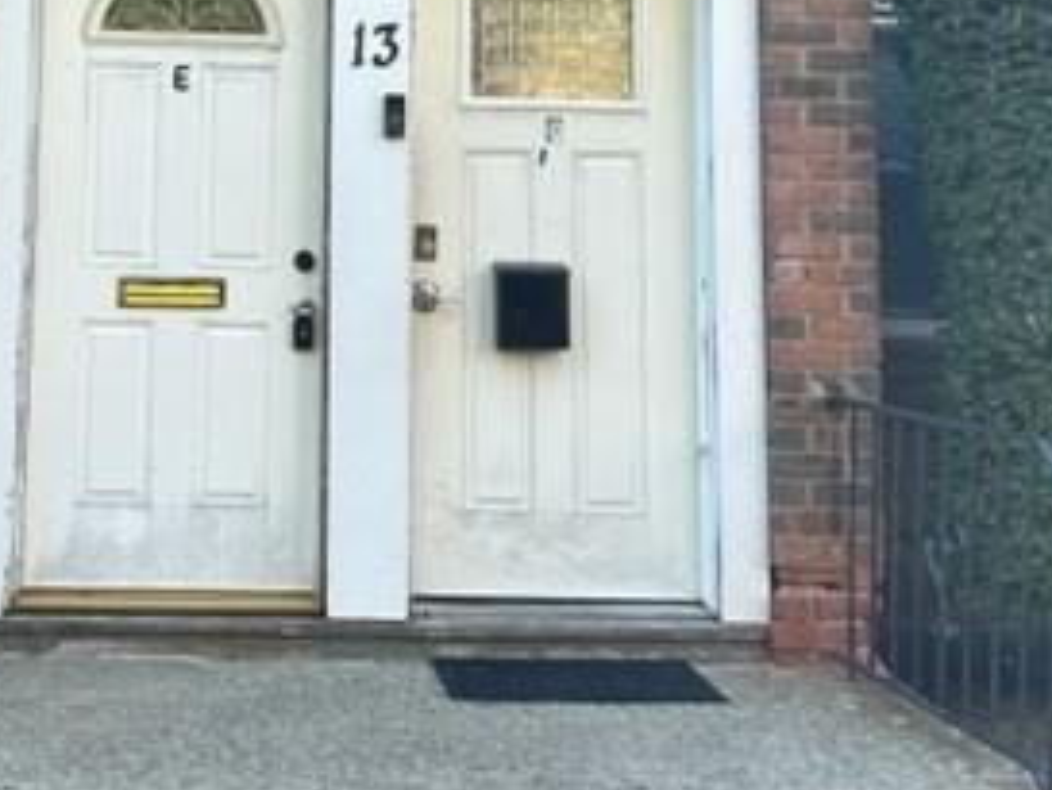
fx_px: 1855
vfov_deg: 23.3
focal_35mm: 61
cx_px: 250
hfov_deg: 31.1
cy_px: 62
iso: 50
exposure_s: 1/349
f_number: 1.5
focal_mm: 5.7
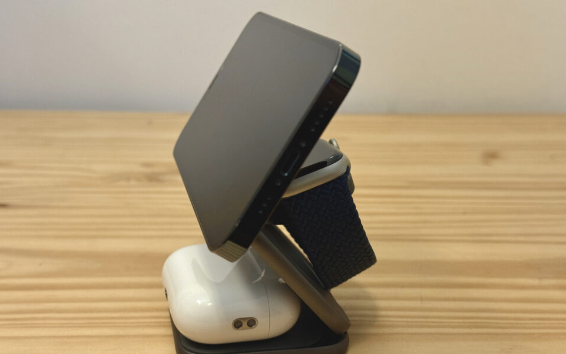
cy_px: 192
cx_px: 273
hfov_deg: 37.5
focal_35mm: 54
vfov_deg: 24.0
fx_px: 833
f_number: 1.78
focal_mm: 6.76
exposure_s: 1/60
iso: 160
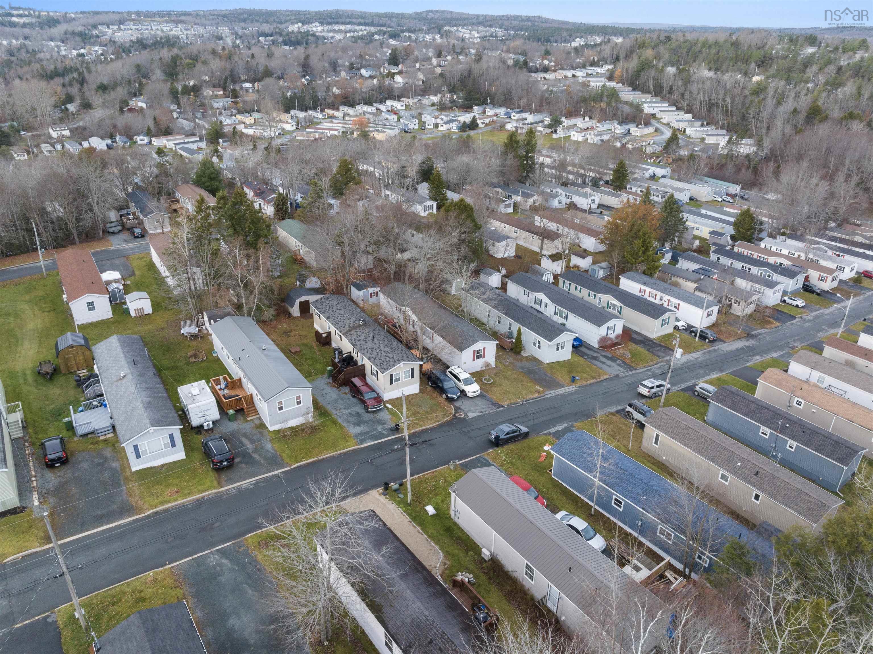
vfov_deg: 56.8
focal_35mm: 24
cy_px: 327
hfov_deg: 71.6
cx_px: 436
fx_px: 605
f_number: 9
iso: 400
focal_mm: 12.29
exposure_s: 1/10
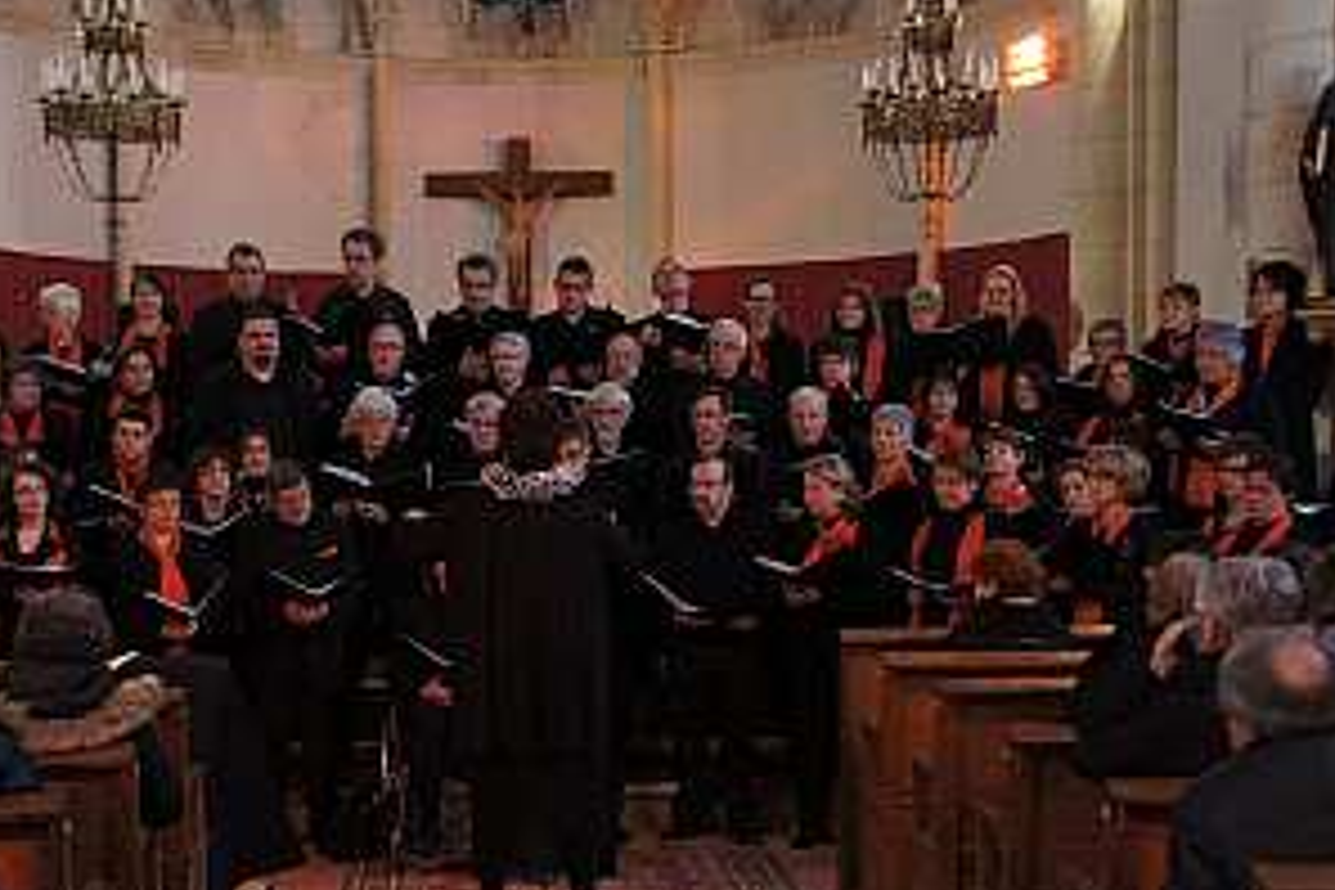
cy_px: 551
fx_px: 1992
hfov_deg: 36.8
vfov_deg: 25.1
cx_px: 501
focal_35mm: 54
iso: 1600
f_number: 4
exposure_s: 1/30
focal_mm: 25
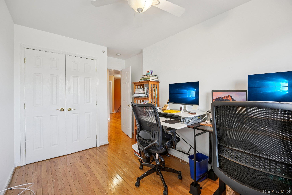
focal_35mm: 14
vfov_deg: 81.2
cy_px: 98
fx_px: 114
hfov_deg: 104.3
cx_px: 146
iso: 400
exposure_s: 1/5
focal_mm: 14
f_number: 8
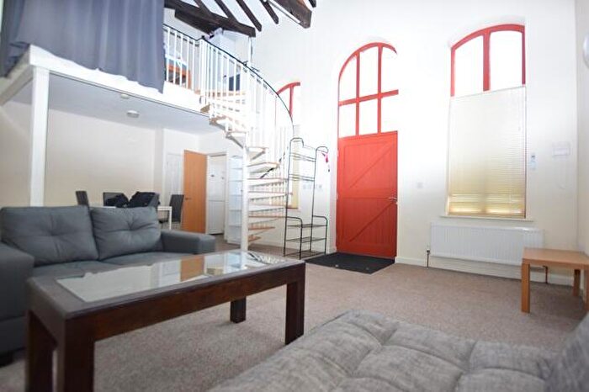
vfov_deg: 67.3
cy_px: 196
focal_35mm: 18
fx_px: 294
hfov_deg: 90.0
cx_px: 294
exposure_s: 1/60
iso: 720
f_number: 4
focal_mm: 12
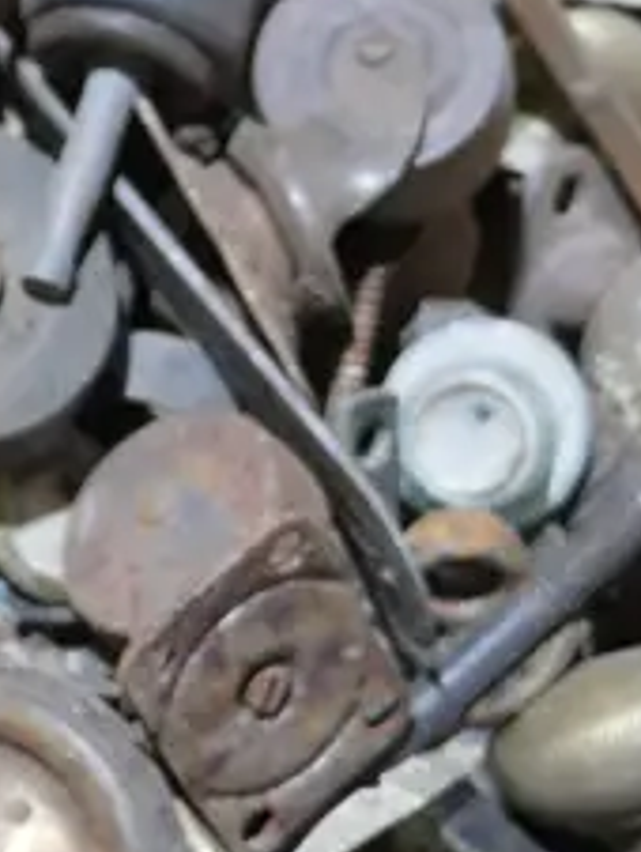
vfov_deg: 14.5
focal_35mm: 136
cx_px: 130
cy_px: 381
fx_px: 3352
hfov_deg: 10.9
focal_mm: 15
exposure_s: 1/60
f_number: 3.6
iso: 500
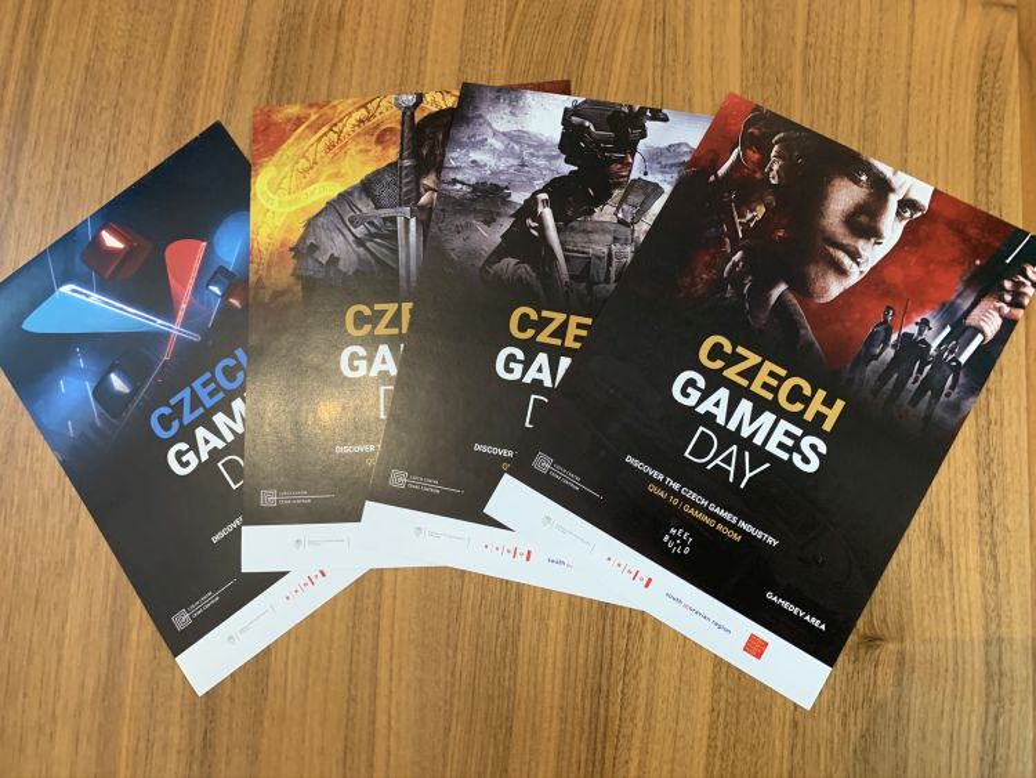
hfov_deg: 67.3
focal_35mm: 26
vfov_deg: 53.1
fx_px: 778
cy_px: 389
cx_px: 518
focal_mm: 4.25
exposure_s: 1/50
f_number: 1.8
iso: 200
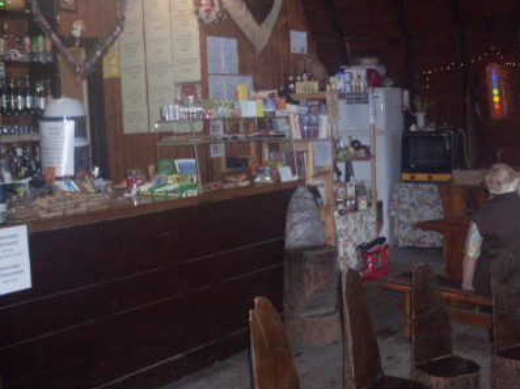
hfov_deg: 41.1
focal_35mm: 46
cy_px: 162
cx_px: 304
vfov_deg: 31.4
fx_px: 690
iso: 240
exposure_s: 1/45
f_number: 2.8
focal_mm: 6.3
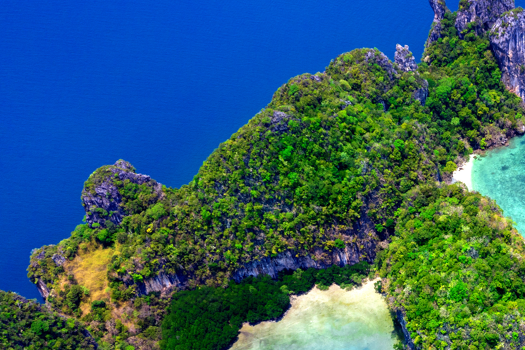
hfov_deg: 27.7
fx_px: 977
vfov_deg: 19.9
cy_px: 320
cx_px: 568
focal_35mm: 67
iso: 100
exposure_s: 1/400
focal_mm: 10.26
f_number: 5
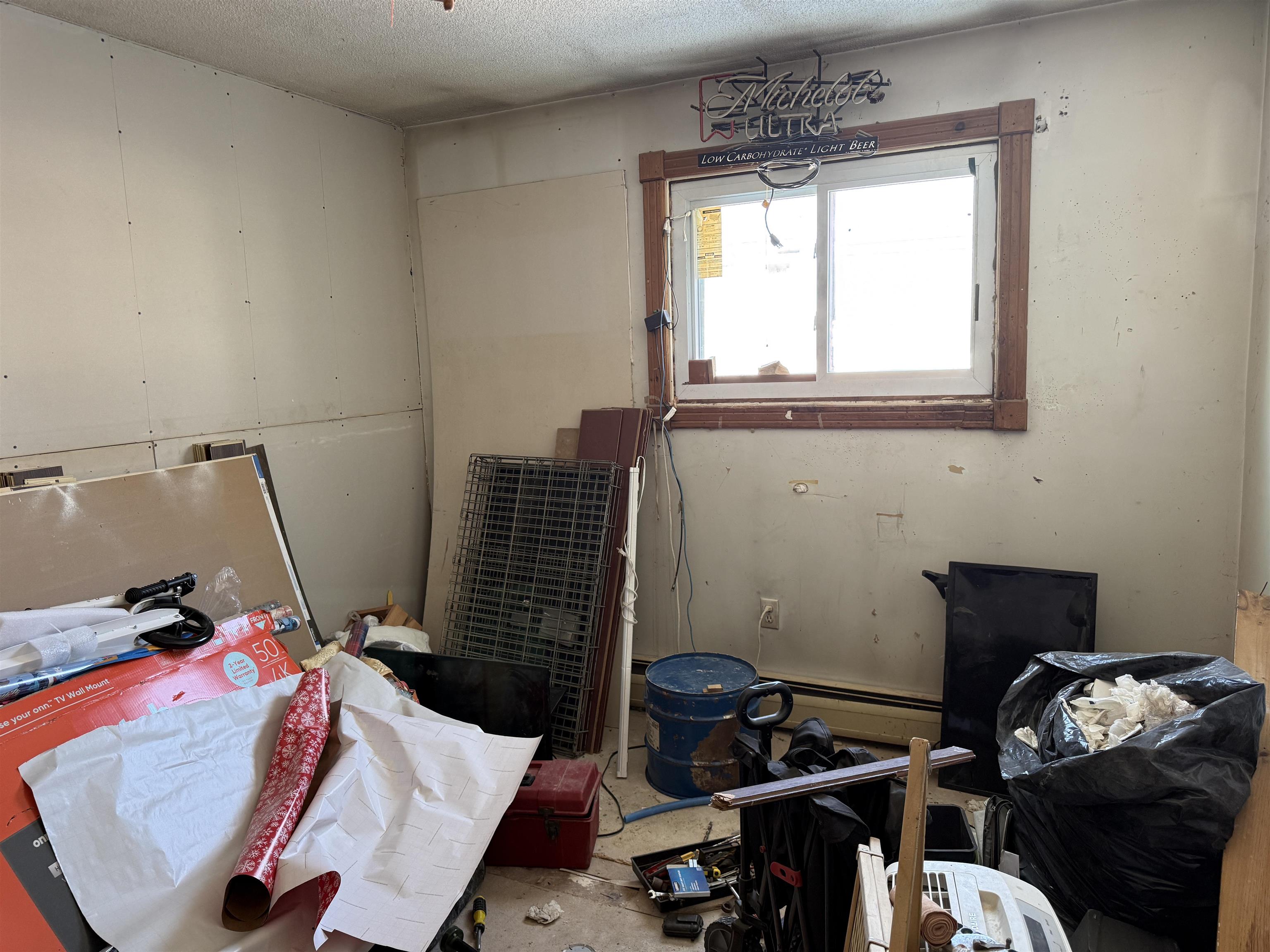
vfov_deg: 56.8
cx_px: 635
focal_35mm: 24
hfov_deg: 71.6
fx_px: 881
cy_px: 476
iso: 200
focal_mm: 6.76
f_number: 1.78
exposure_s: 1/88
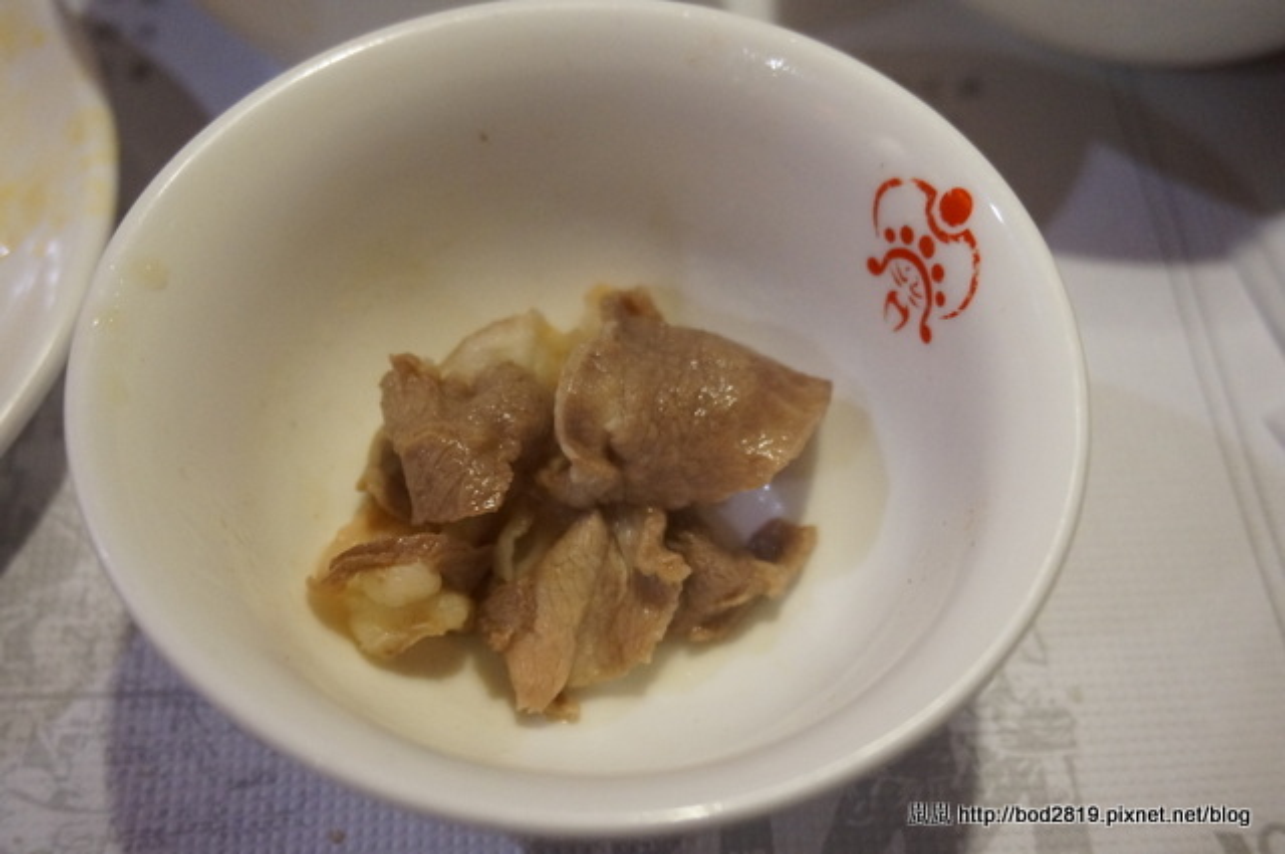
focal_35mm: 42
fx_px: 1497
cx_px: 642
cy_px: 427
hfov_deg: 46.5
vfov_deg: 31.8
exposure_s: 1/60
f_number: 4.5
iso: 2500
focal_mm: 28
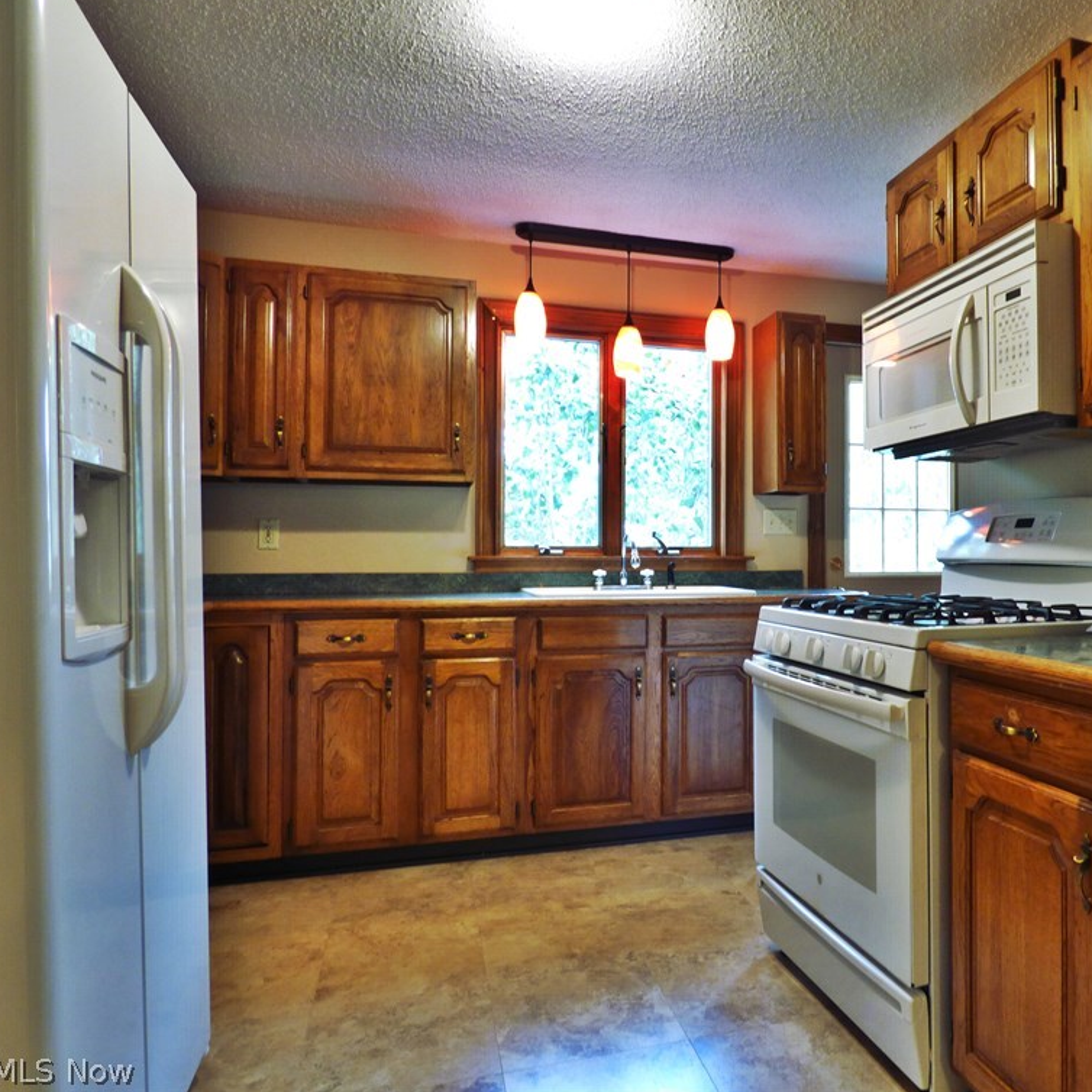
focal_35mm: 24
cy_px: 539
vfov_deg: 65.0
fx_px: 857
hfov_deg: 63.5
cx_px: 724
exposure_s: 1/13
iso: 200
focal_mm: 3.58
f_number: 3.2
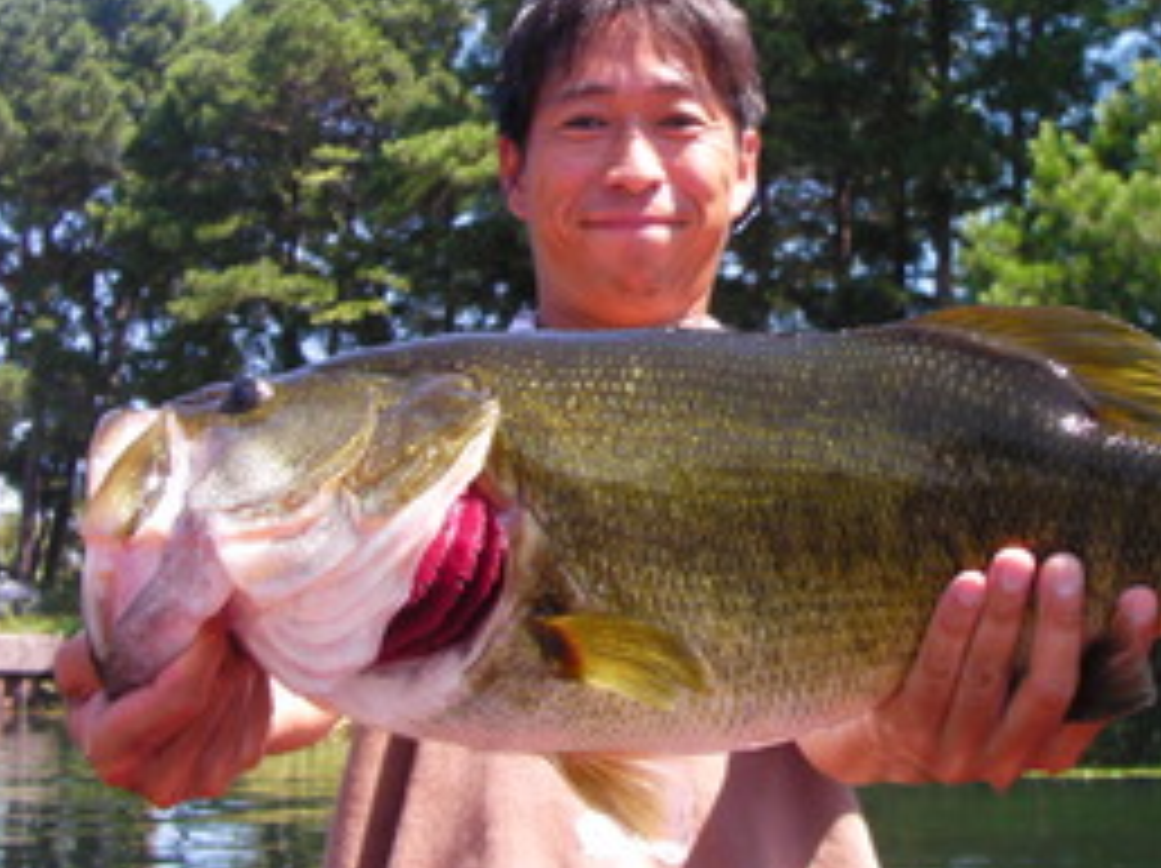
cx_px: 734
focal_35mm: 59
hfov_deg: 32.6
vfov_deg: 24.7
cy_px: 310
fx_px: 1977
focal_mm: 6.3
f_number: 3.5
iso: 50
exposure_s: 1/156
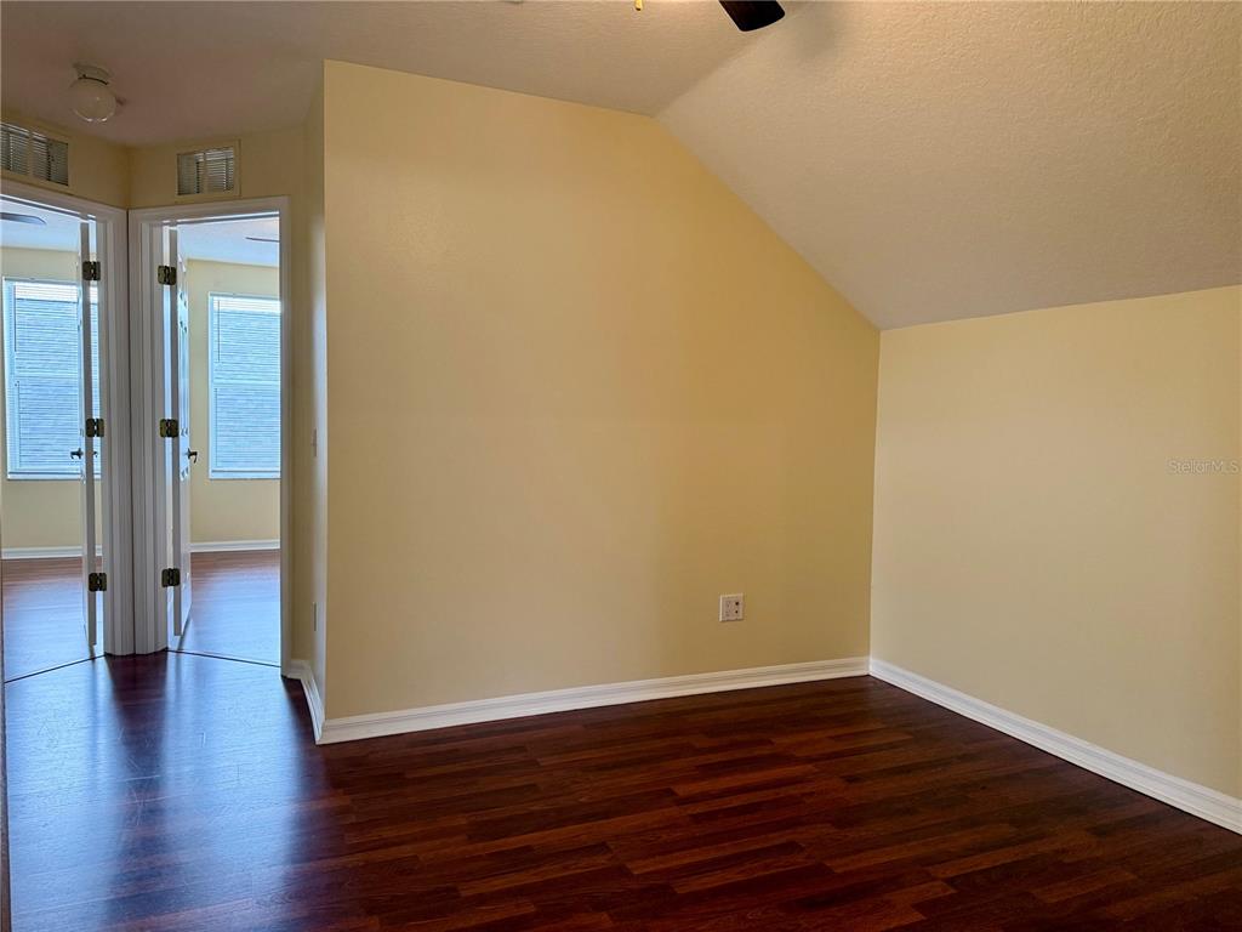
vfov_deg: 56.8
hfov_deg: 71.6
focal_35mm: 24
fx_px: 861
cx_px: 621
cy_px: 466
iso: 250
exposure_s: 1/120
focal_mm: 6.76
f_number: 1.78
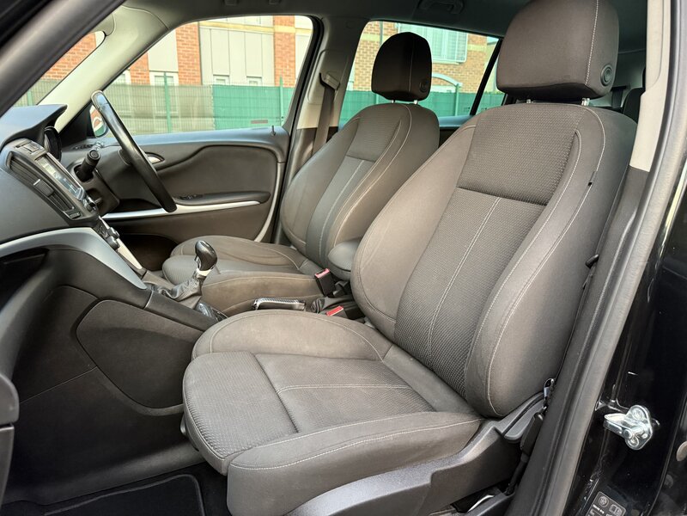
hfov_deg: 71.6
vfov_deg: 56.8
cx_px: 344
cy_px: 258
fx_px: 476
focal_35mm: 24
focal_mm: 6.76
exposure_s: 1/60
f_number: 1.78
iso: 640
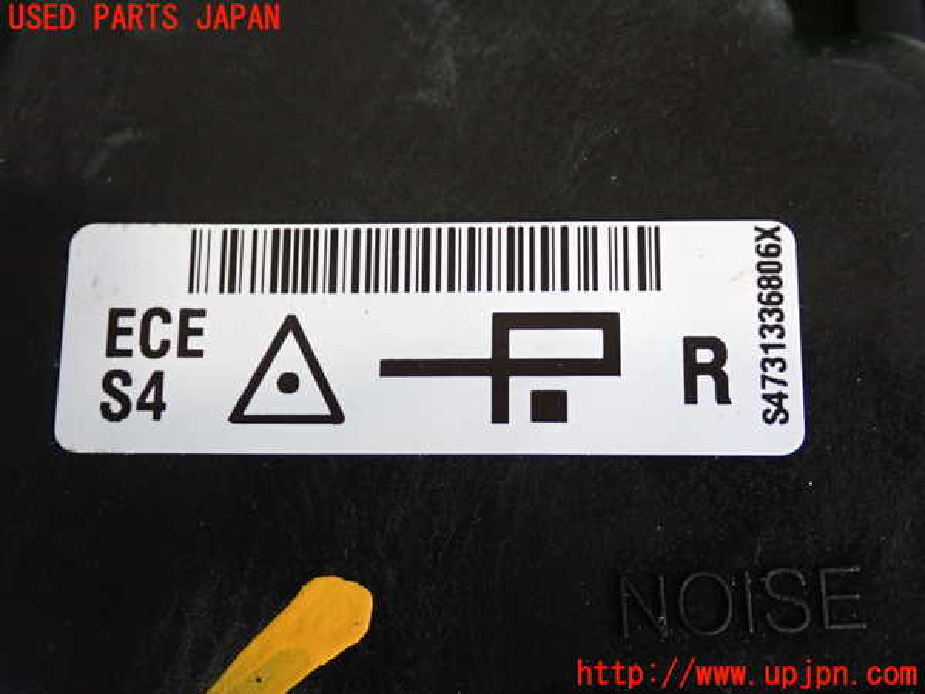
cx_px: 462
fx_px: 1790
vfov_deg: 21.9
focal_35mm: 67
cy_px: 347
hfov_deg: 29.0
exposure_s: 1/60
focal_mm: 11.88
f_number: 3.8
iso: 640
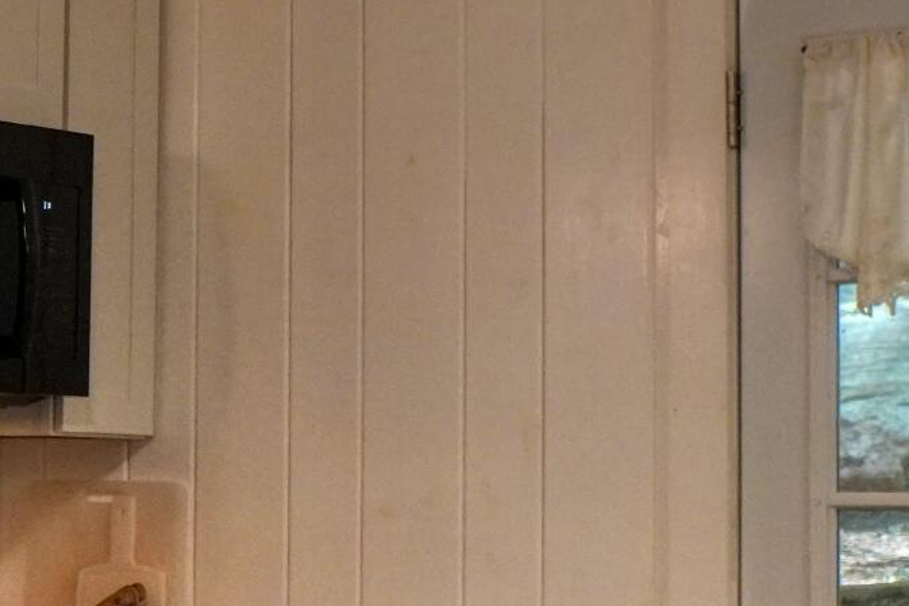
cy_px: 466
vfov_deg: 12.8
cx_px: 58
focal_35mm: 107
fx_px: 2702
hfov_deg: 18.7
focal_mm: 16
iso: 1600
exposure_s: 1/160
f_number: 3.5
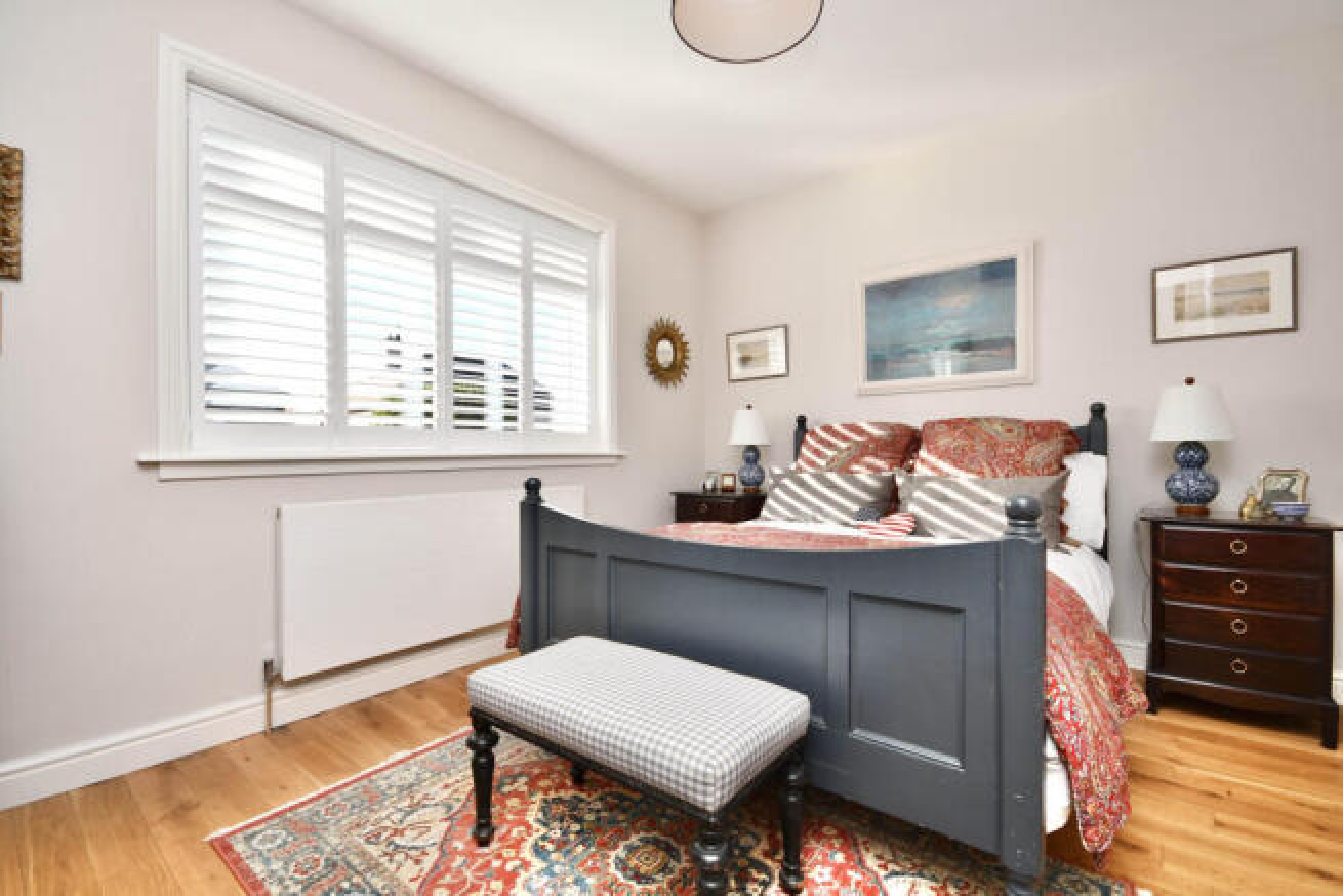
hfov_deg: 100.4
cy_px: 448
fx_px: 560
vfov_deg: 77.4
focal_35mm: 15
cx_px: 672
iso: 160
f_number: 5.6
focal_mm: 10
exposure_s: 1/125
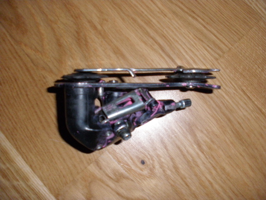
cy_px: 100
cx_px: 133
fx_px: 277
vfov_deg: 39.7
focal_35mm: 36
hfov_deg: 51.4
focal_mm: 6.3
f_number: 3.5
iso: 320
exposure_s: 1/125
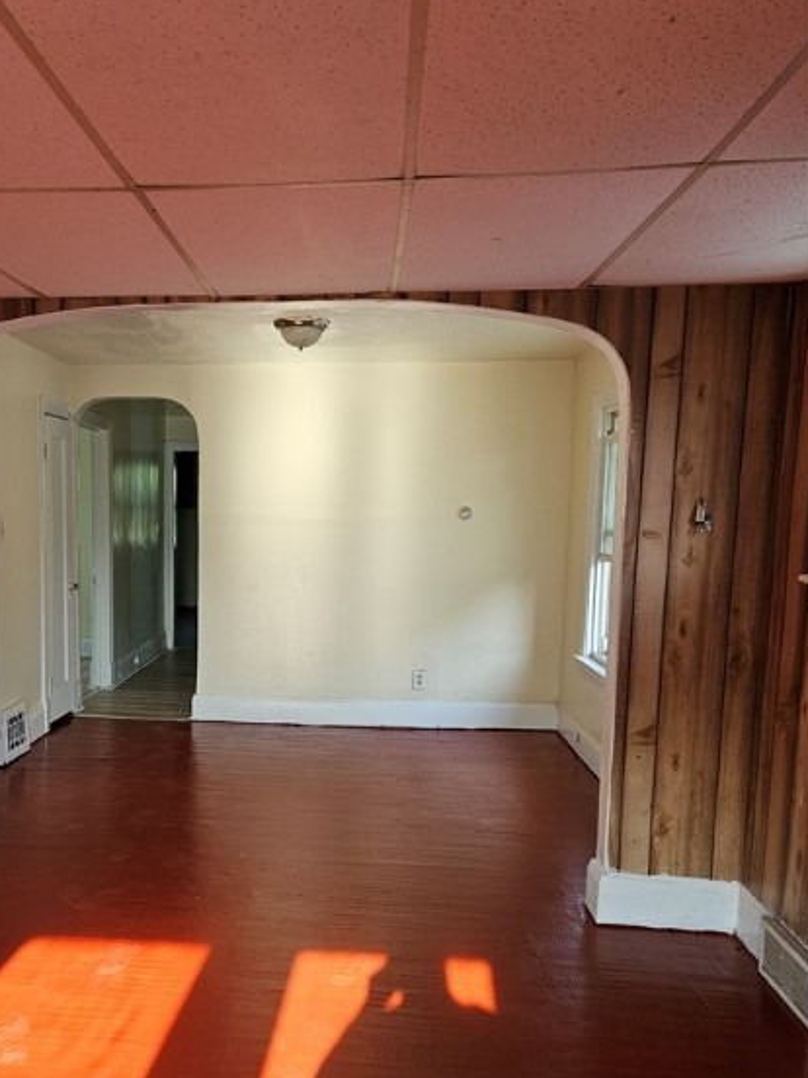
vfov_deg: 56.7
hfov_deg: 43.4
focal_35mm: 32
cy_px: 600
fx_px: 996
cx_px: 256
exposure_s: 1/120
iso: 64
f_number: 1.8
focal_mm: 5.4
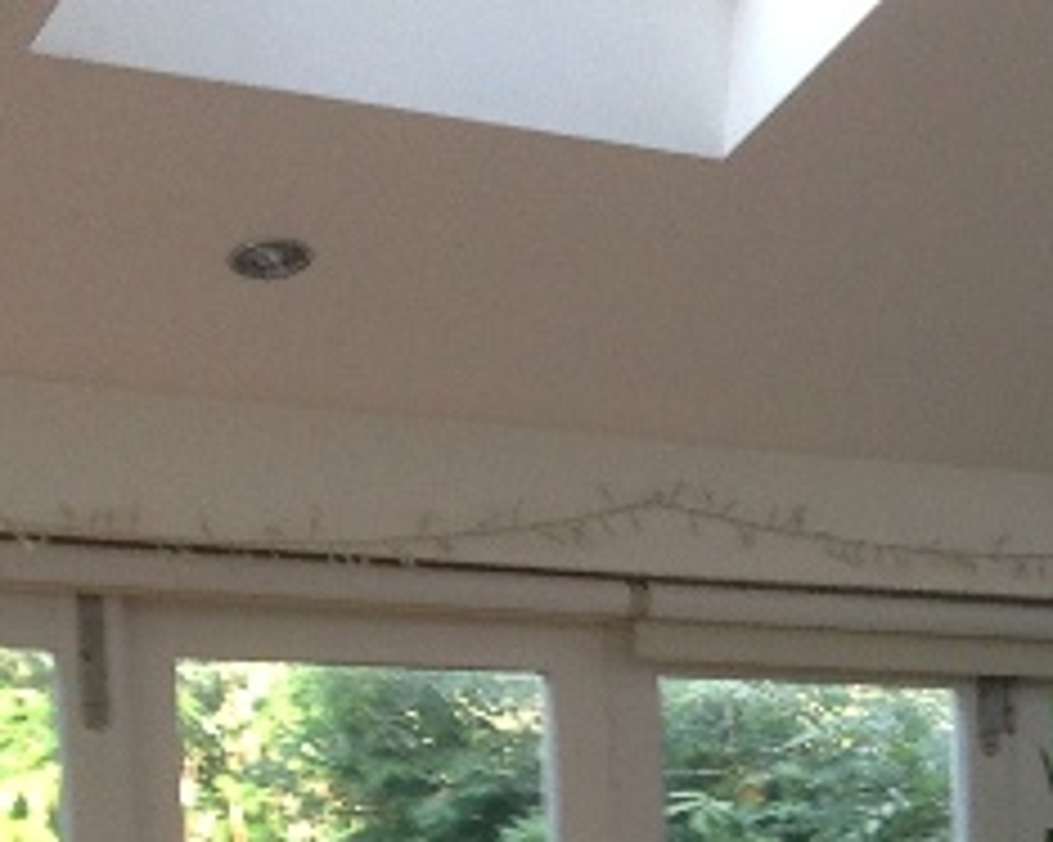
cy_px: 1166
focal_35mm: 119
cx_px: 1233
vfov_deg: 12.5
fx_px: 3707
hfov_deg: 15.6
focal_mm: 4.13
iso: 64
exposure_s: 1/120
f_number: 2.4
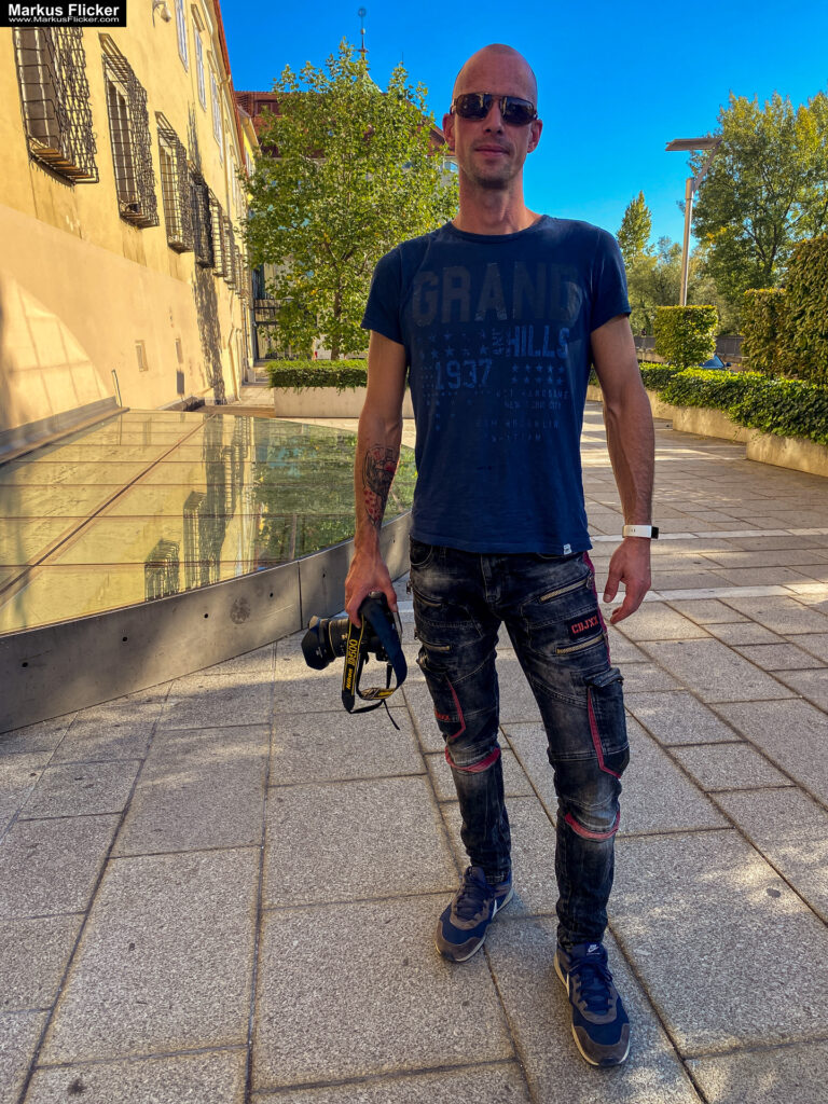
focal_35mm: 26
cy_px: 552
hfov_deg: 53.1
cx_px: 414
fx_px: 829
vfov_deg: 67.3
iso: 32
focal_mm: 4.25
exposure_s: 1/1000
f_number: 1.8
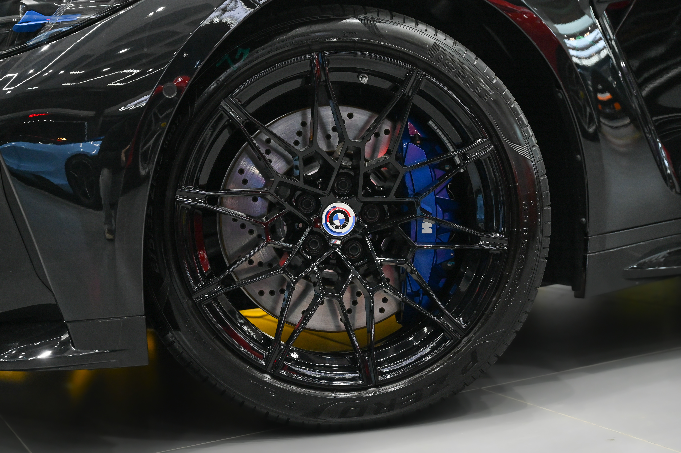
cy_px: 226
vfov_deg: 23.7
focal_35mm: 57
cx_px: 340
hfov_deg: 35.1
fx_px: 1078
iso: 4000
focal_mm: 57
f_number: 5
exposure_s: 1/160
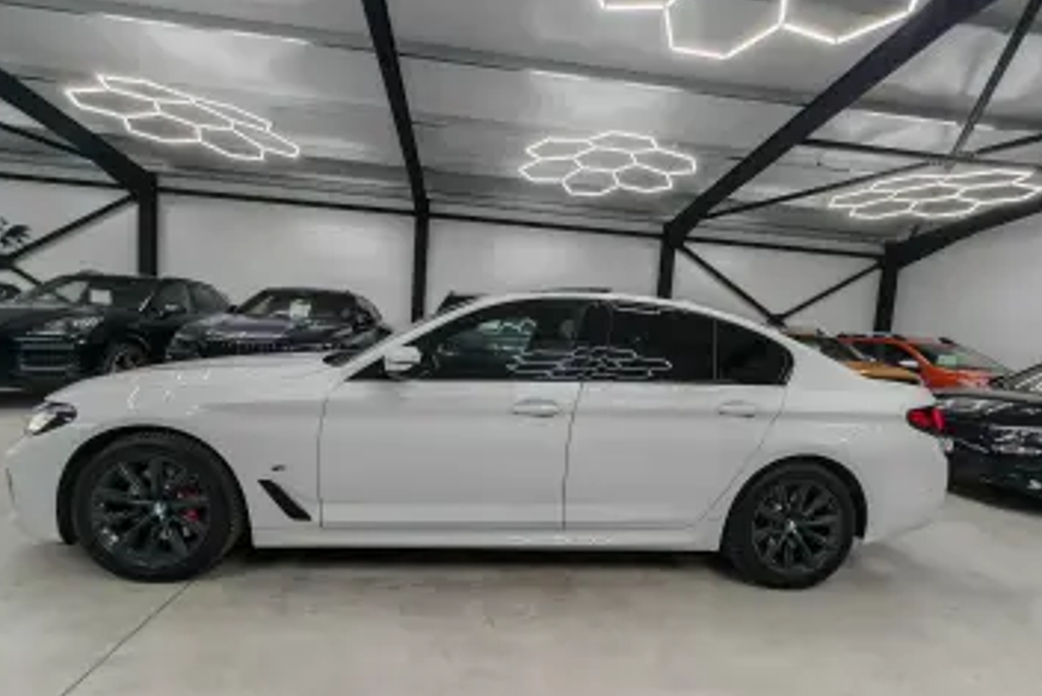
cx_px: 518
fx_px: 492
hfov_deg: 93.3
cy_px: 376
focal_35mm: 17
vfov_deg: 70.4
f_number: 2.2
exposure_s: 1/50
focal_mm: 1.96
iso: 80
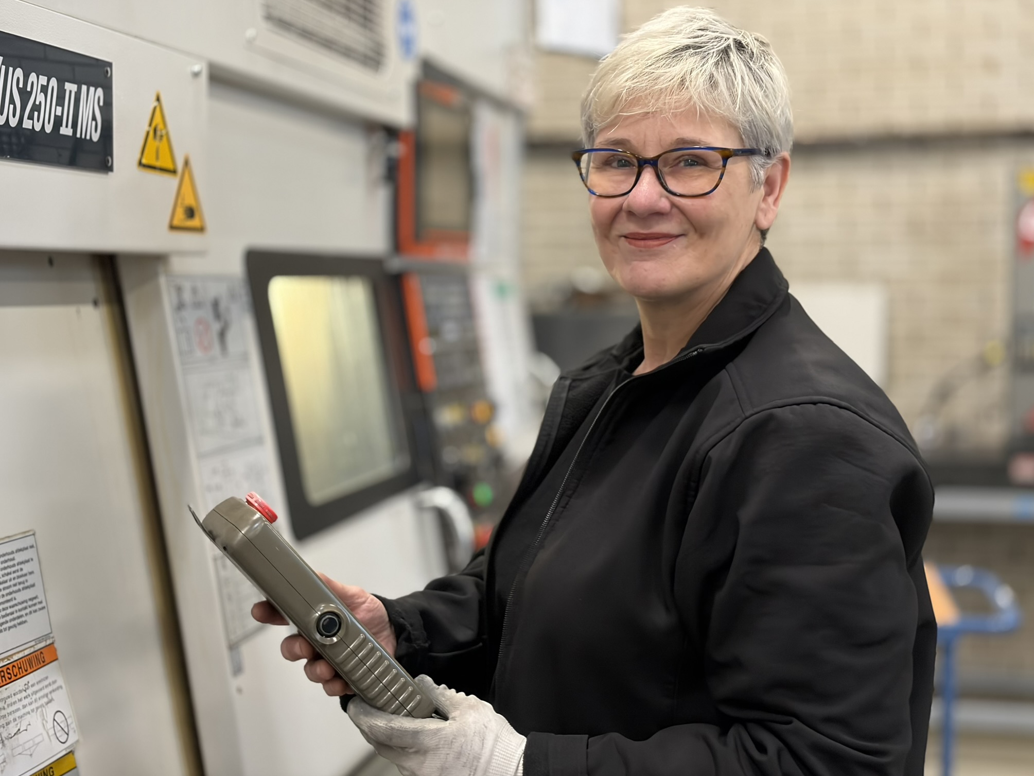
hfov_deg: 36.2
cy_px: 384
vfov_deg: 27.5
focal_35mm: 53
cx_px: 519
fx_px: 1583
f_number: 1.6
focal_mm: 5.96
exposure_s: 1/60
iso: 125
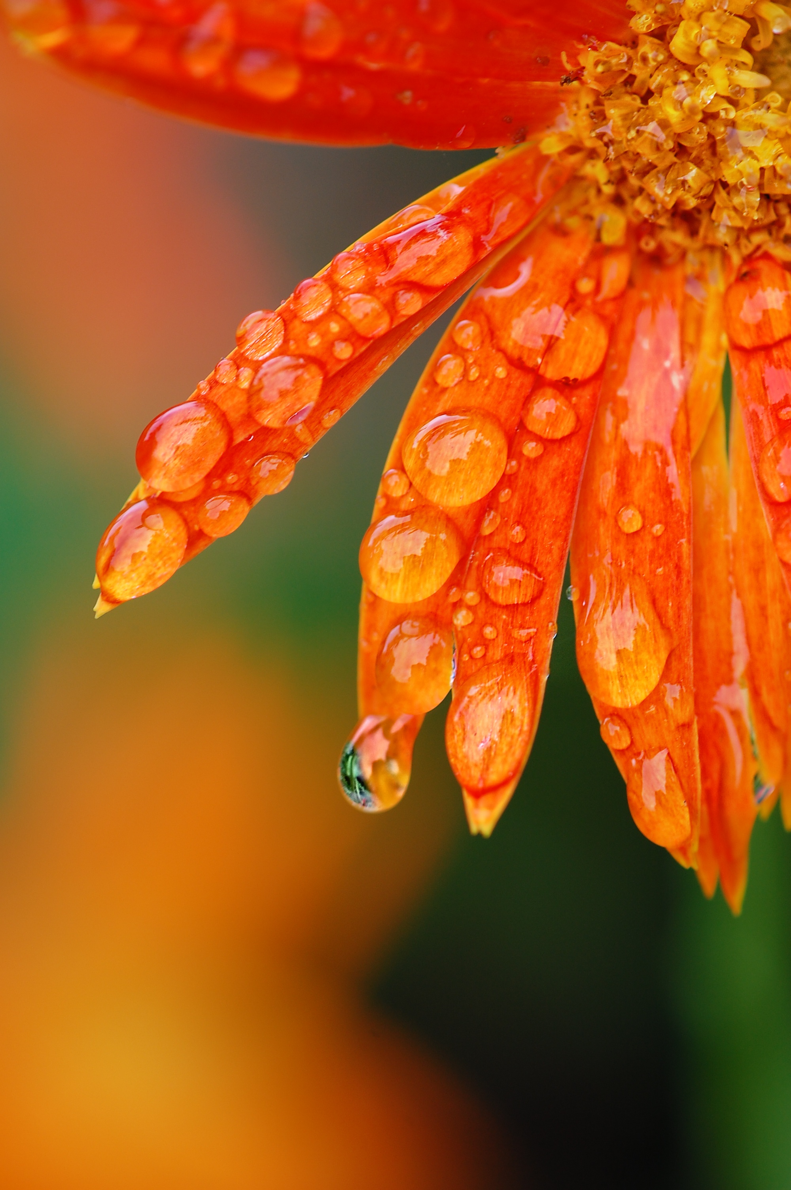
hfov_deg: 10.7
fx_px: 4210
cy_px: 595
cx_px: 396
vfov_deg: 16.1
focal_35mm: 128
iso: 200
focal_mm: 85
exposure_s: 1/160
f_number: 5.6
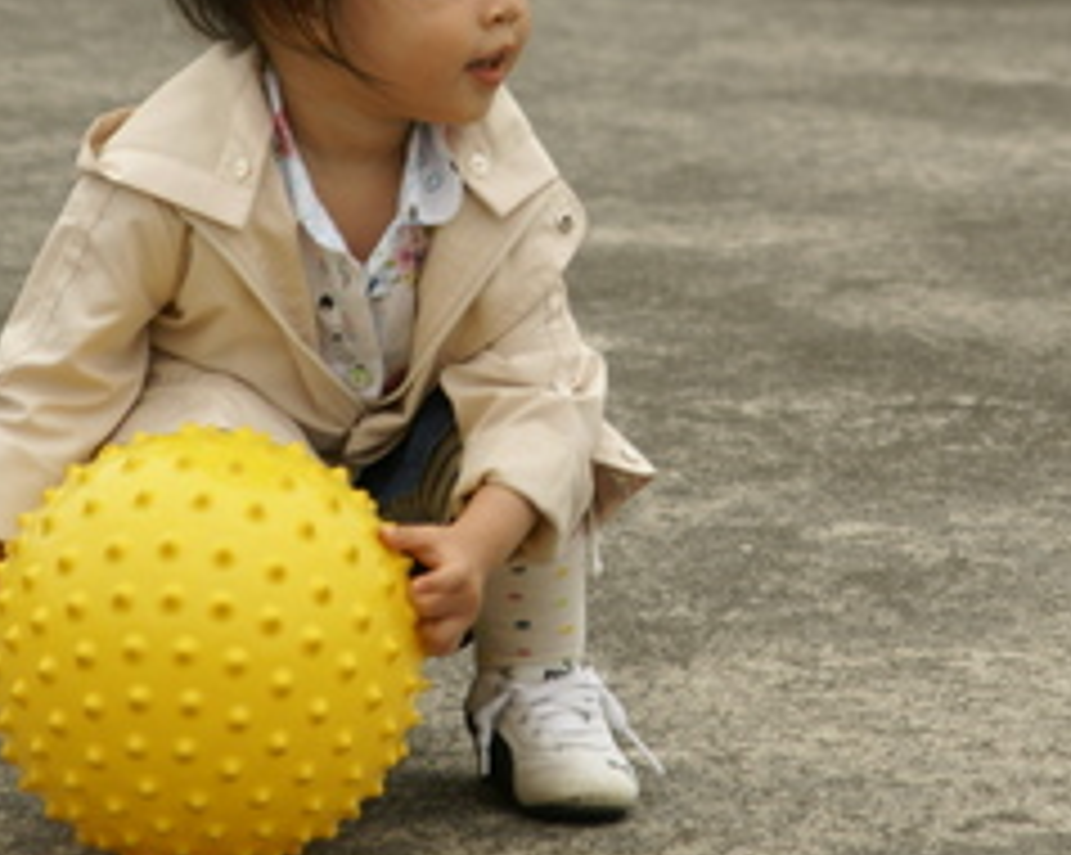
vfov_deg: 5.4
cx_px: 513
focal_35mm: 284
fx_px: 8995
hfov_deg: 6.8
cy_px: 47
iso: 100
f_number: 4.5
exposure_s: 1/125
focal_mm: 80
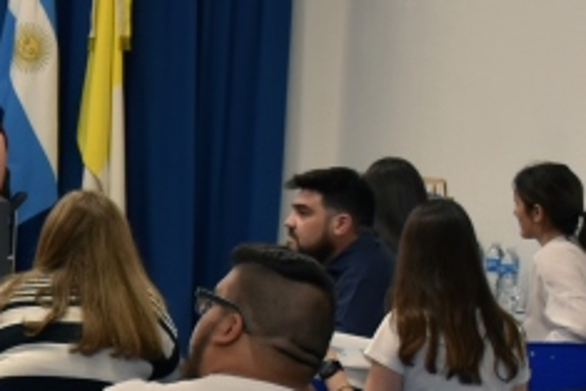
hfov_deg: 11.5
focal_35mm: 170
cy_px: 240
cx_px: -352
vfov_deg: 8.1
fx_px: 2769
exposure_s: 1/100
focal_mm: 26
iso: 800
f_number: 5
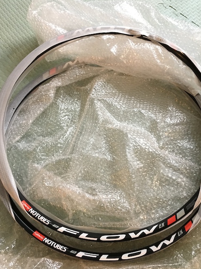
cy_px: 127
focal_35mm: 35
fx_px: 271
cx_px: 112
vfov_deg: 52.6
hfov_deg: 40.6
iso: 200
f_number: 2.2
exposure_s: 1/17
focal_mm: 4.15
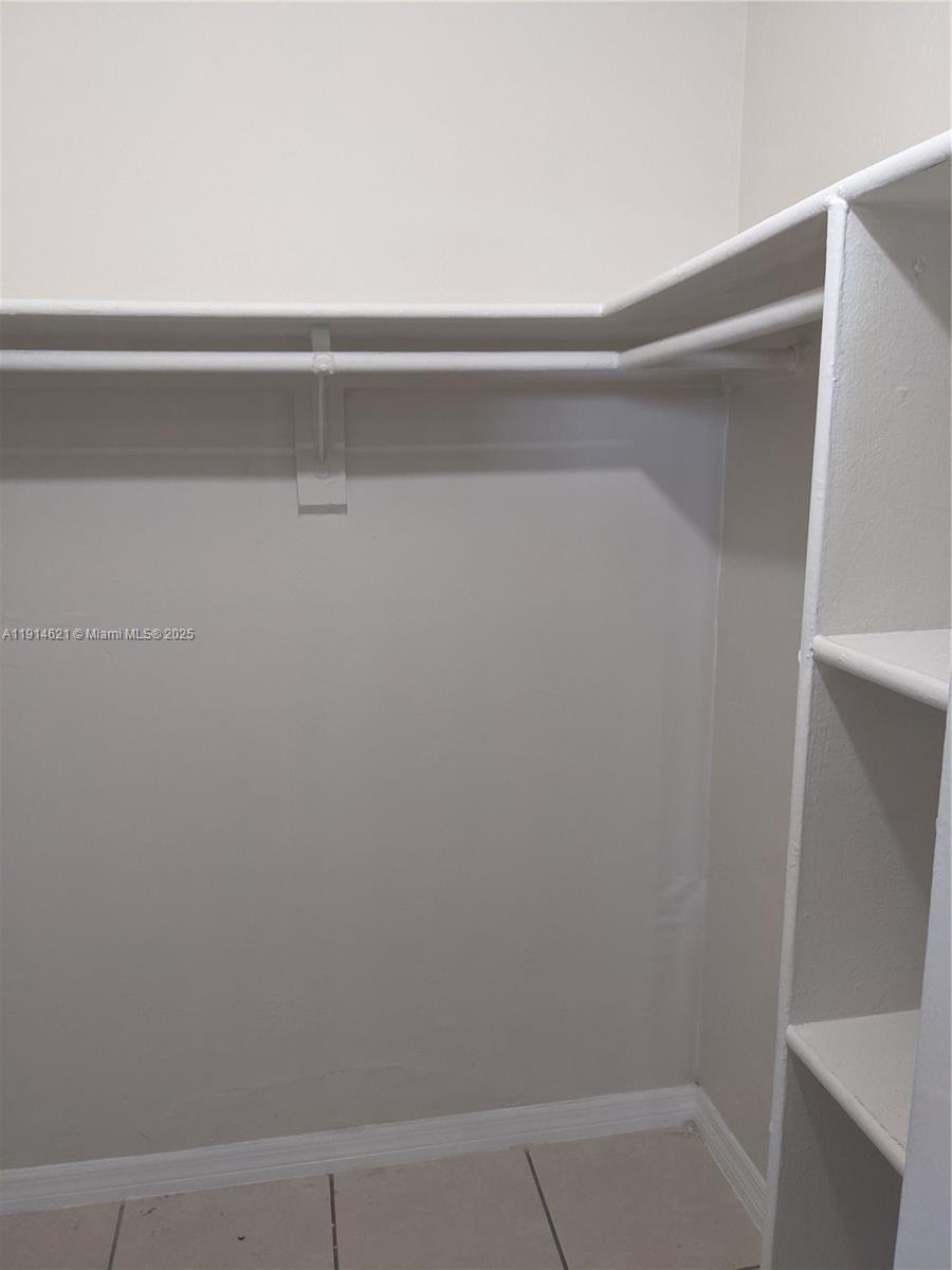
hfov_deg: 51.4
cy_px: 635
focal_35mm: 27
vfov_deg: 65.3
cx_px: 476
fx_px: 990
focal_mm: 4.38
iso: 309
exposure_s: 1/120
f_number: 1.73
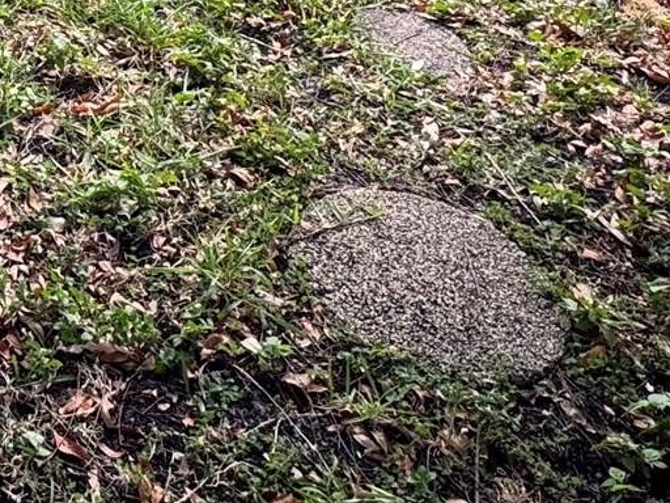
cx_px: -124
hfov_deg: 29.7
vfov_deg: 20.1
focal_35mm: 56
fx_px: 1084
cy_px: -363
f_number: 2.2
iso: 50
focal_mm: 2.22
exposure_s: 1/99
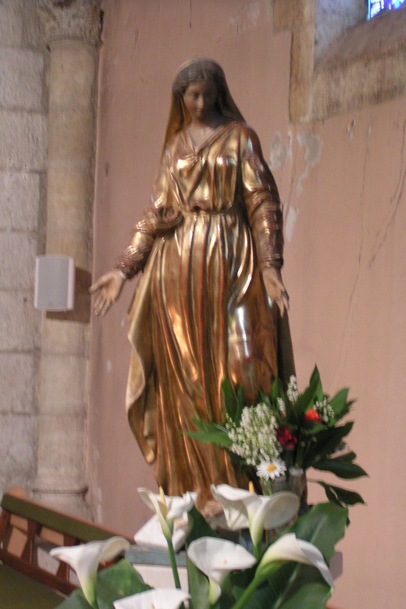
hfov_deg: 17.3
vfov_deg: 25.7
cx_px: 207
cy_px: 308
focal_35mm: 79
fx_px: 1336
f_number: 3.2
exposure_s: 1/2.5
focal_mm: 11.5
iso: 200
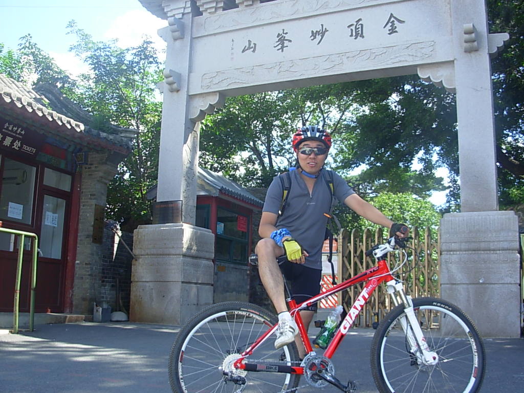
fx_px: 575
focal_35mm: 38
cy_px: 196
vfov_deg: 37.7
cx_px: 262
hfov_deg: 49.0
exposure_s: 1/203
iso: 50
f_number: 2.9
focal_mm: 6.3
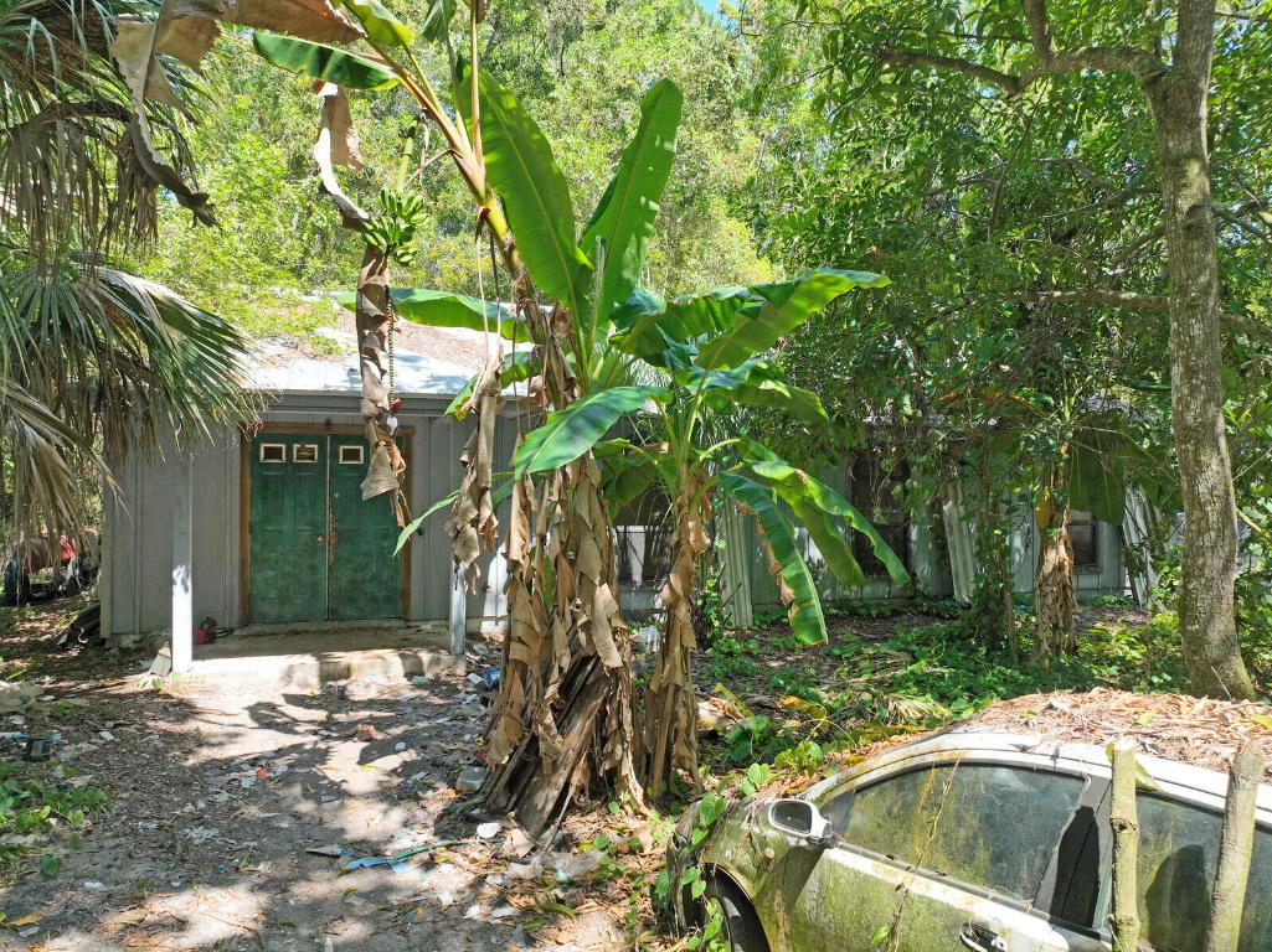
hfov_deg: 71.6
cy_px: 476
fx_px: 882
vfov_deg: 56.8
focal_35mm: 24
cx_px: 636
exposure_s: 1/800
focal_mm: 12.29
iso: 250
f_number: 2.8
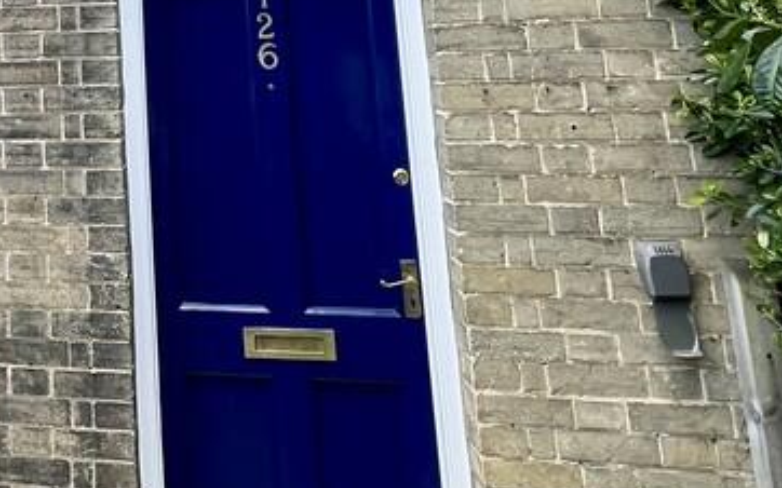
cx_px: 13
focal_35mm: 39
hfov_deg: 43.7
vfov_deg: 28.3
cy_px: -106
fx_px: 831
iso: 32
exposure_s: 1/136
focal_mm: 1.57
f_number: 1.8
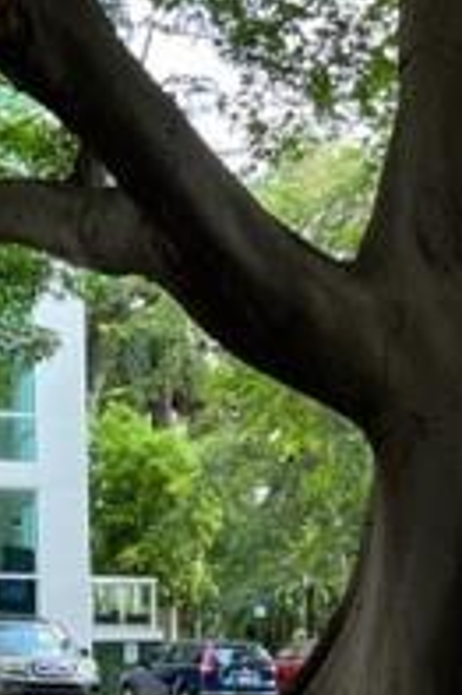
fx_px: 1697
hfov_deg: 15.3
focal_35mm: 88
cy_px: 780
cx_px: 416
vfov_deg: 21.8
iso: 50
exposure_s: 1/166
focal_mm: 5.1
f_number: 1.6
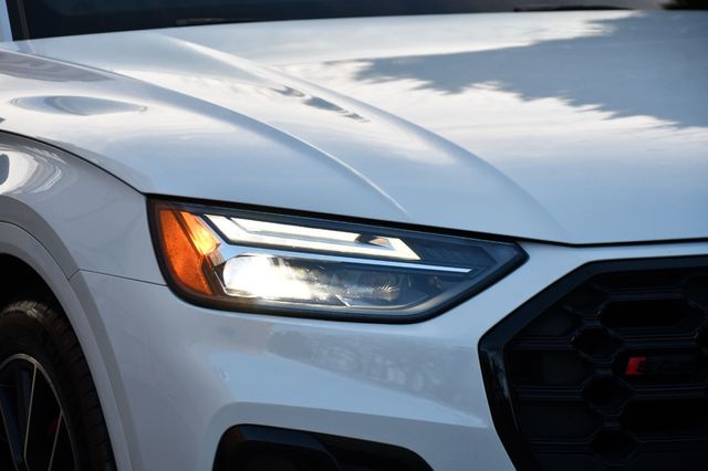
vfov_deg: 8.3
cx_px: 354
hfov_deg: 12.5
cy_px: 236
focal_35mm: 165
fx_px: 3243
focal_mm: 110
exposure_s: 1/250
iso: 400
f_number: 4.8
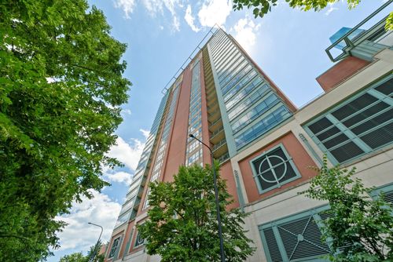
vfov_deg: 81.3
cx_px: 196
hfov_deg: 104.2
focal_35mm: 14
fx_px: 153
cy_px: 131
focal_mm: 14
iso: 400
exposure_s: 1/500
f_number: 8
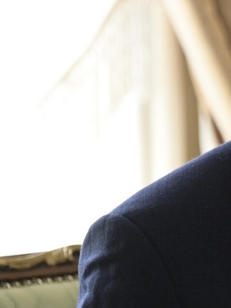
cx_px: 491
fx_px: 6374
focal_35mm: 716
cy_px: 243
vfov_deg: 2.8
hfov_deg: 2.1
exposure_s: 1/160
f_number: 3.5
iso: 2000
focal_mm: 175
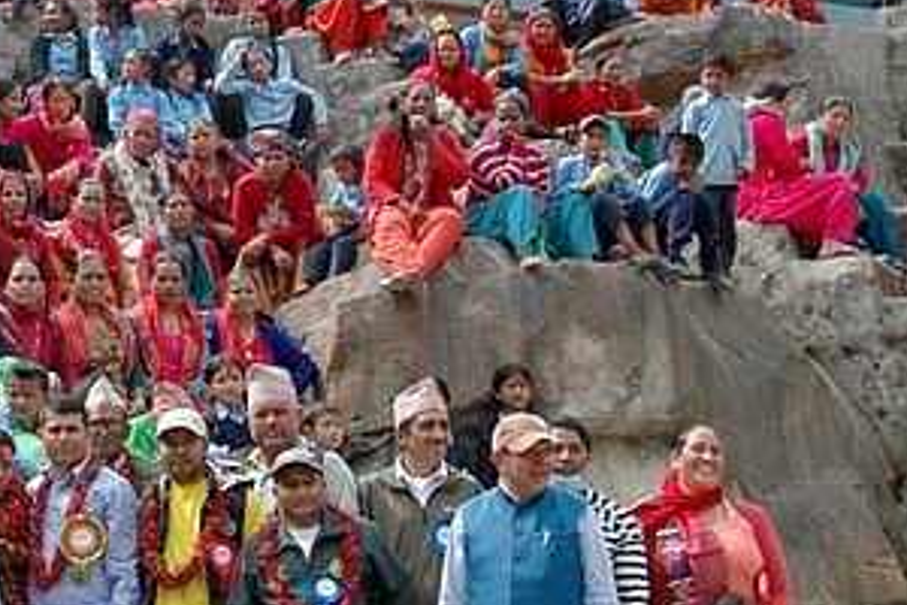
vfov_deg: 15.0
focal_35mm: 91
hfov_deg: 21.3
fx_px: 2293
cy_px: 268
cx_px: -70
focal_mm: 28
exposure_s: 1/250
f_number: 8
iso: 200
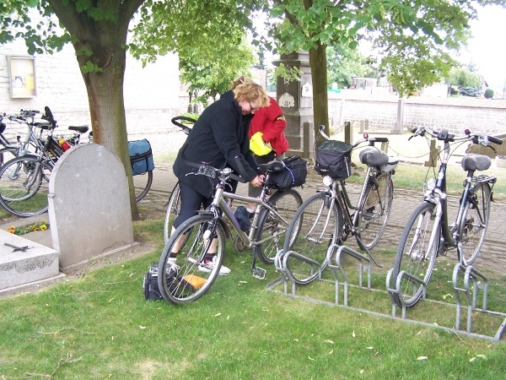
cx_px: 253
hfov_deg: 49.0
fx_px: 555
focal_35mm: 38
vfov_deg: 37.7
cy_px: 190
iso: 80
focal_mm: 6.3
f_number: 2.8
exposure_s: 1/60
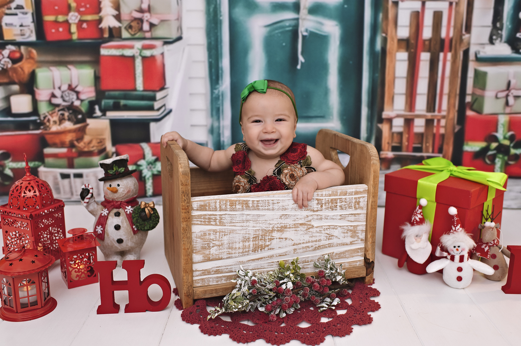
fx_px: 506
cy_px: 173
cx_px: 260
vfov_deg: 37.8
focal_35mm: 35
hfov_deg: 54.5
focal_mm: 35
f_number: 3.2
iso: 400
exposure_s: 1/200
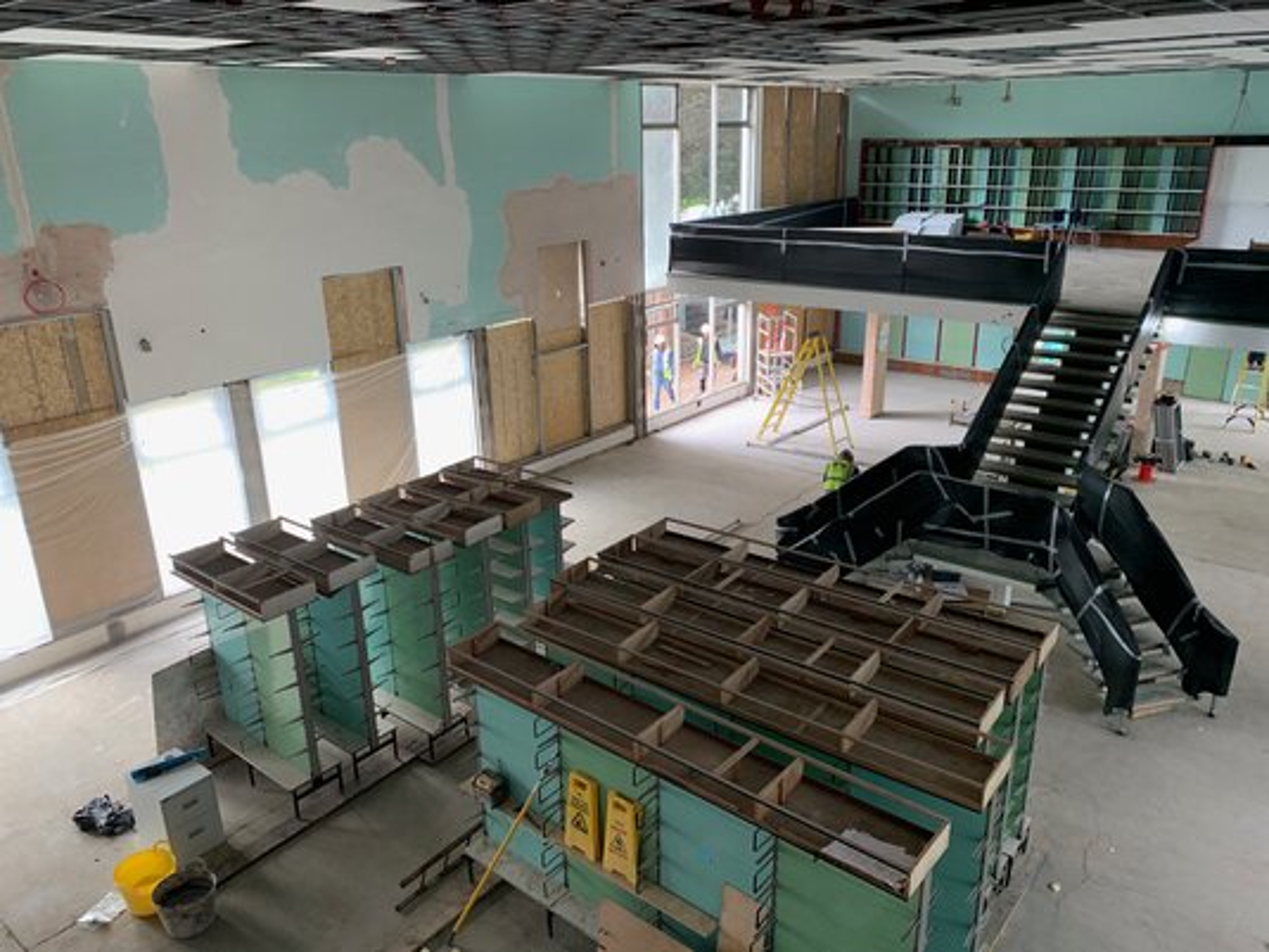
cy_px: 476
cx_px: 634
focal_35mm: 26
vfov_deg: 53.0
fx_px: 953
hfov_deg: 67.3
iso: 100
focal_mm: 4.25
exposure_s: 1/68
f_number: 1.8
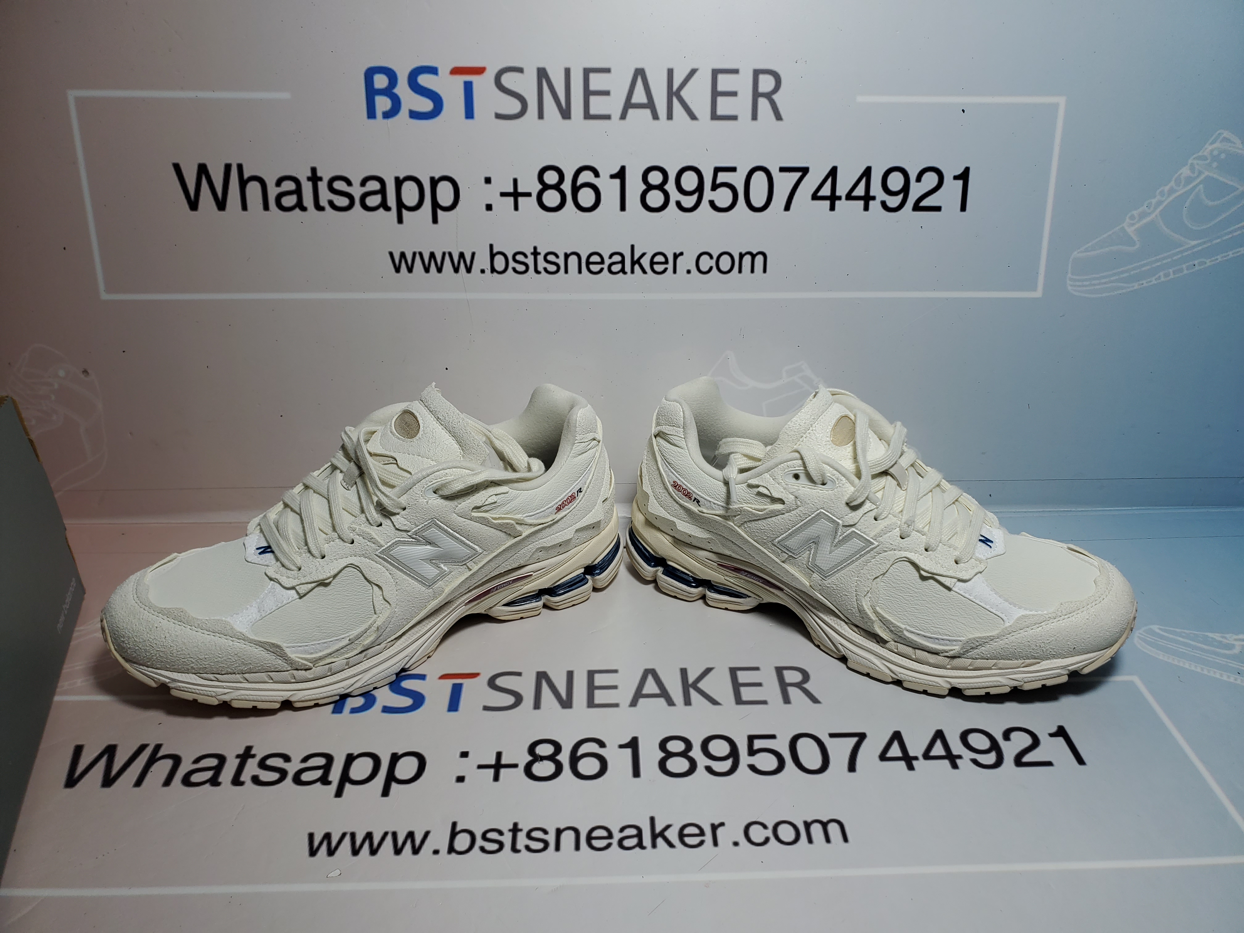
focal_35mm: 26
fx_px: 934
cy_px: 466
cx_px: 622
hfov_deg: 67.3
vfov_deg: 53.1
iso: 50
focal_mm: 4.3
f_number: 2.4
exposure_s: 1/419
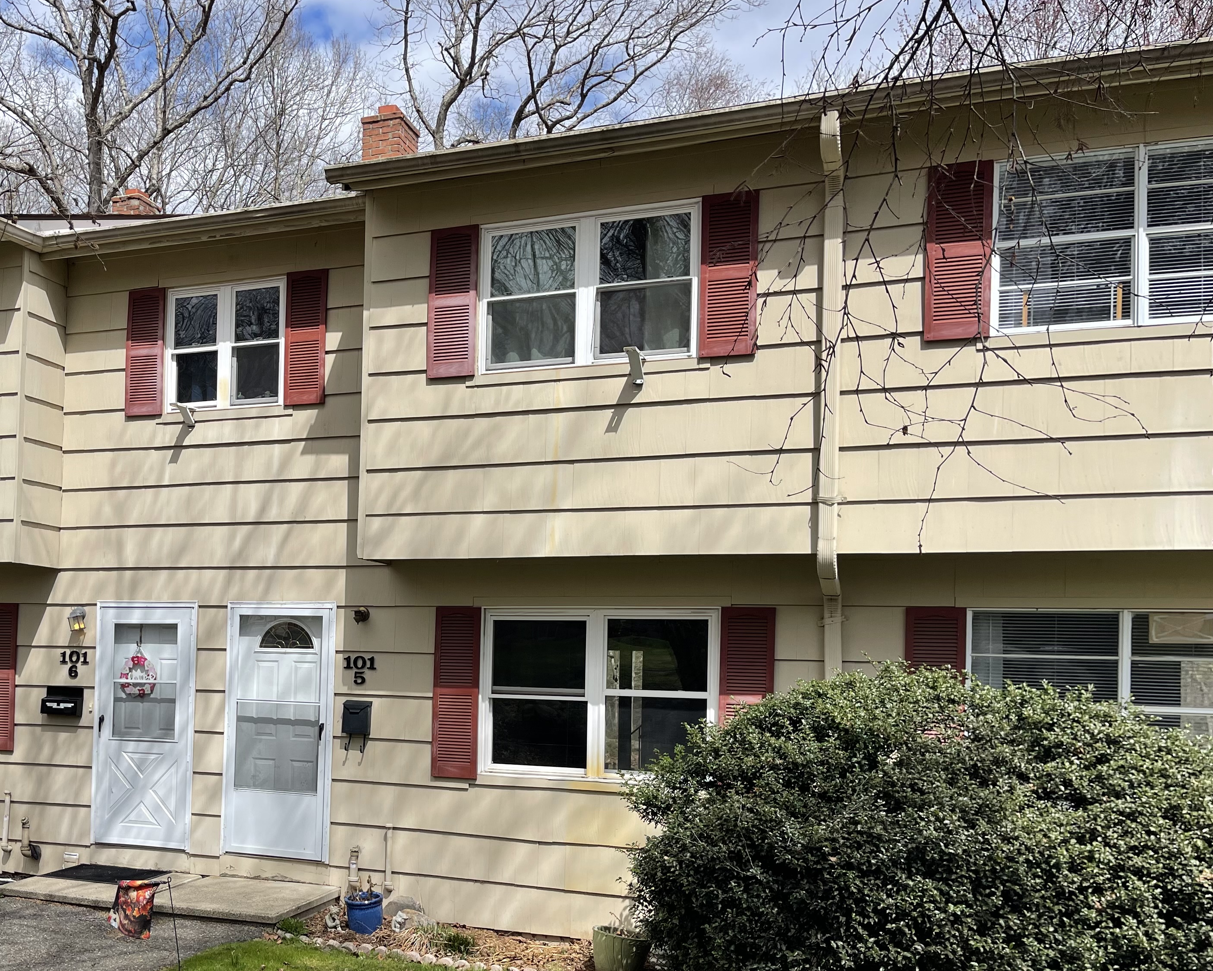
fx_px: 1257
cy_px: 628
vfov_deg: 41.8
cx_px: 400
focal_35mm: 35
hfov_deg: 50.6
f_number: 1.6
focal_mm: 5.1
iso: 32
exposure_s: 1/4202
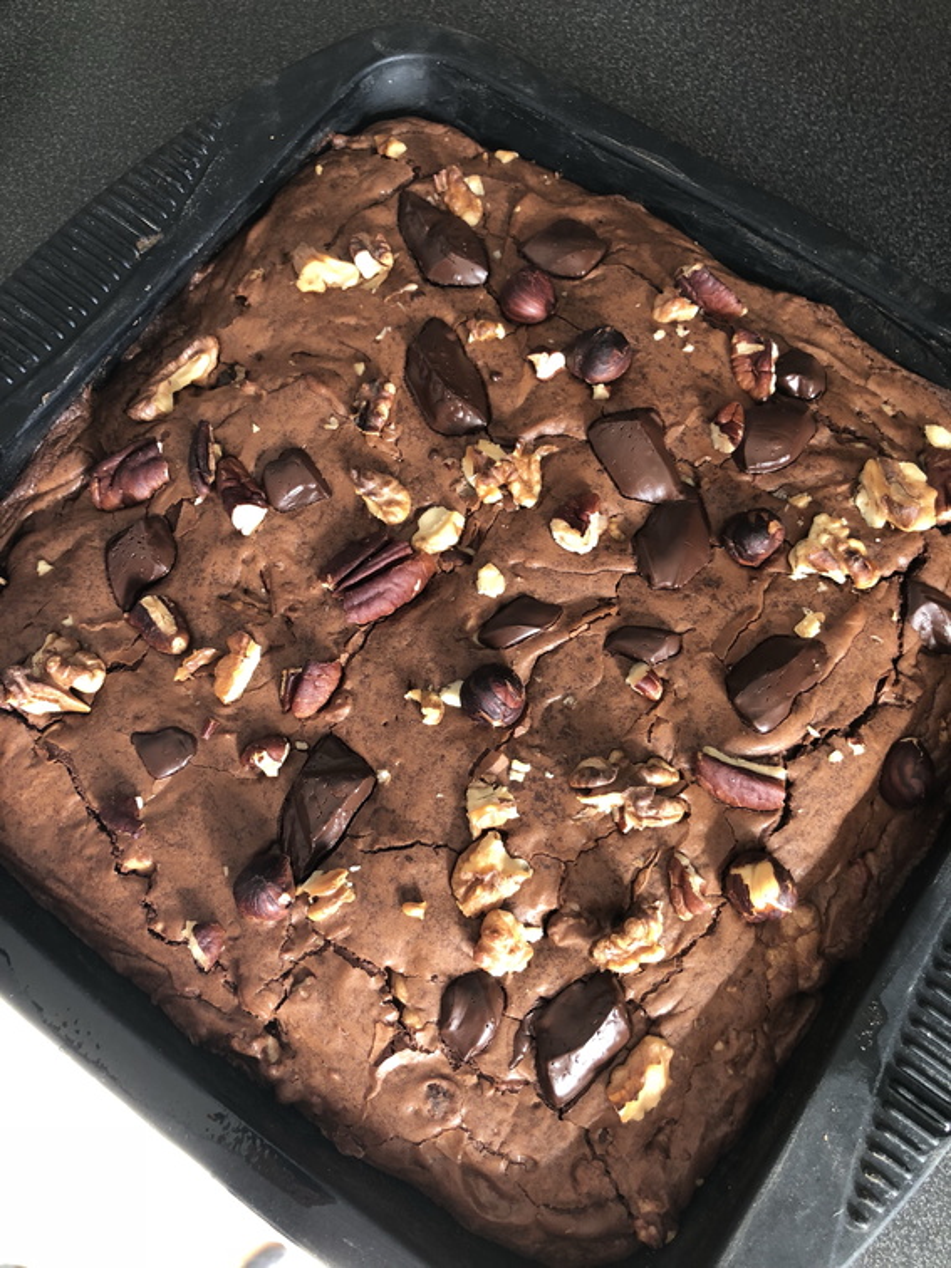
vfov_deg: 63.4
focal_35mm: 28
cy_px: 634
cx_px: 476
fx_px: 1026
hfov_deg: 49.7
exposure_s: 1/30
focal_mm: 4
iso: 32
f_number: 1.8
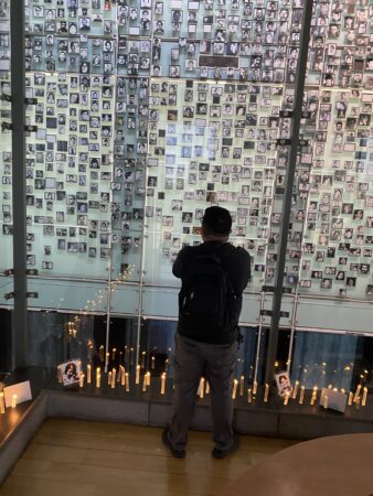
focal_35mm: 26
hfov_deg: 53.1
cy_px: 248
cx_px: 186
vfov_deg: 67.3
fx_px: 373
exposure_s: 1/50
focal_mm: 4.25
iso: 320
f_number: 1.8
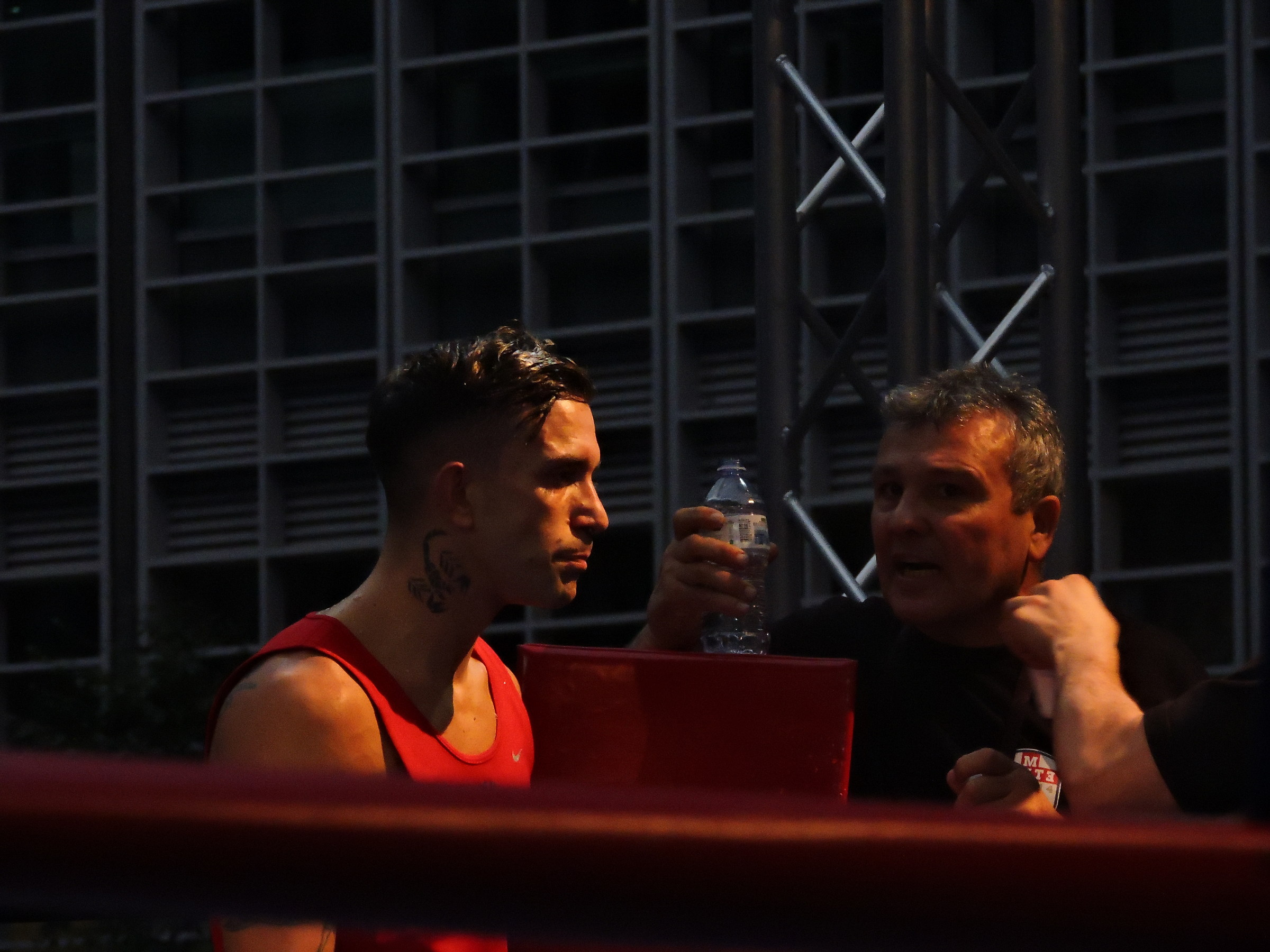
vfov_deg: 5.4
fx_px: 10089
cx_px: 635
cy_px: 476
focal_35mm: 275
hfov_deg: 7.2
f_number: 4.7
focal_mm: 49.1
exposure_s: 1/250
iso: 1600
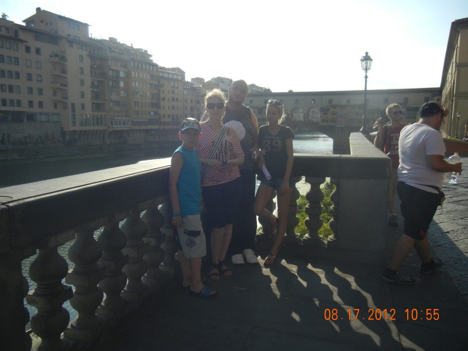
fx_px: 406
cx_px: 234
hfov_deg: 60.0
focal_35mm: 30
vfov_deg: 46.8
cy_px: 176
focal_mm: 5.4
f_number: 7
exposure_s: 1/407
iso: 160
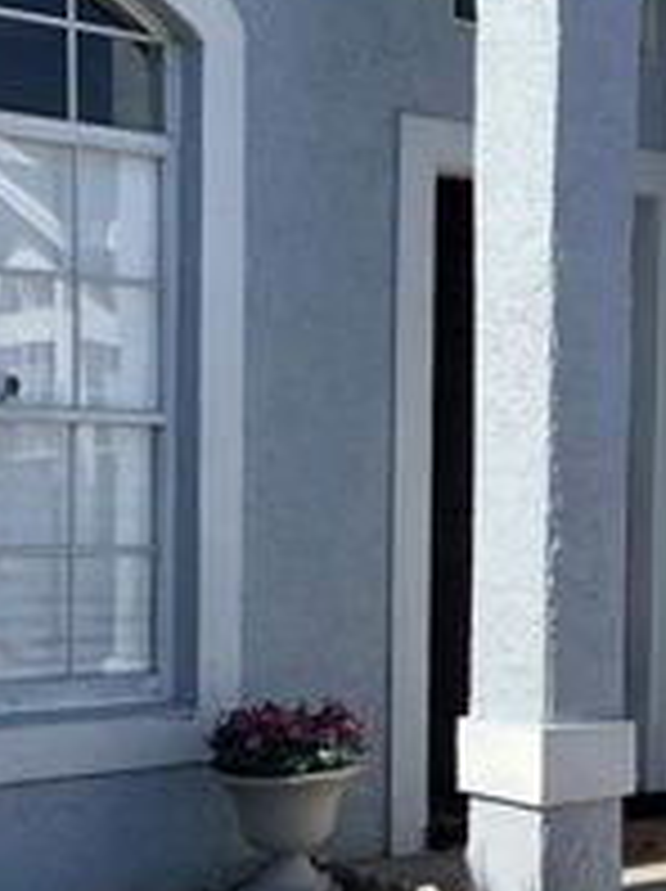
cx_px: 488
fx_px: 2005
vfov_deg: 25.0
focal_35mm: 78
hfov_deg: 18.7
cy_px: 554
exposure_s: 1/2538
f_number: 1.8
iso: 16
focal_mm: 3
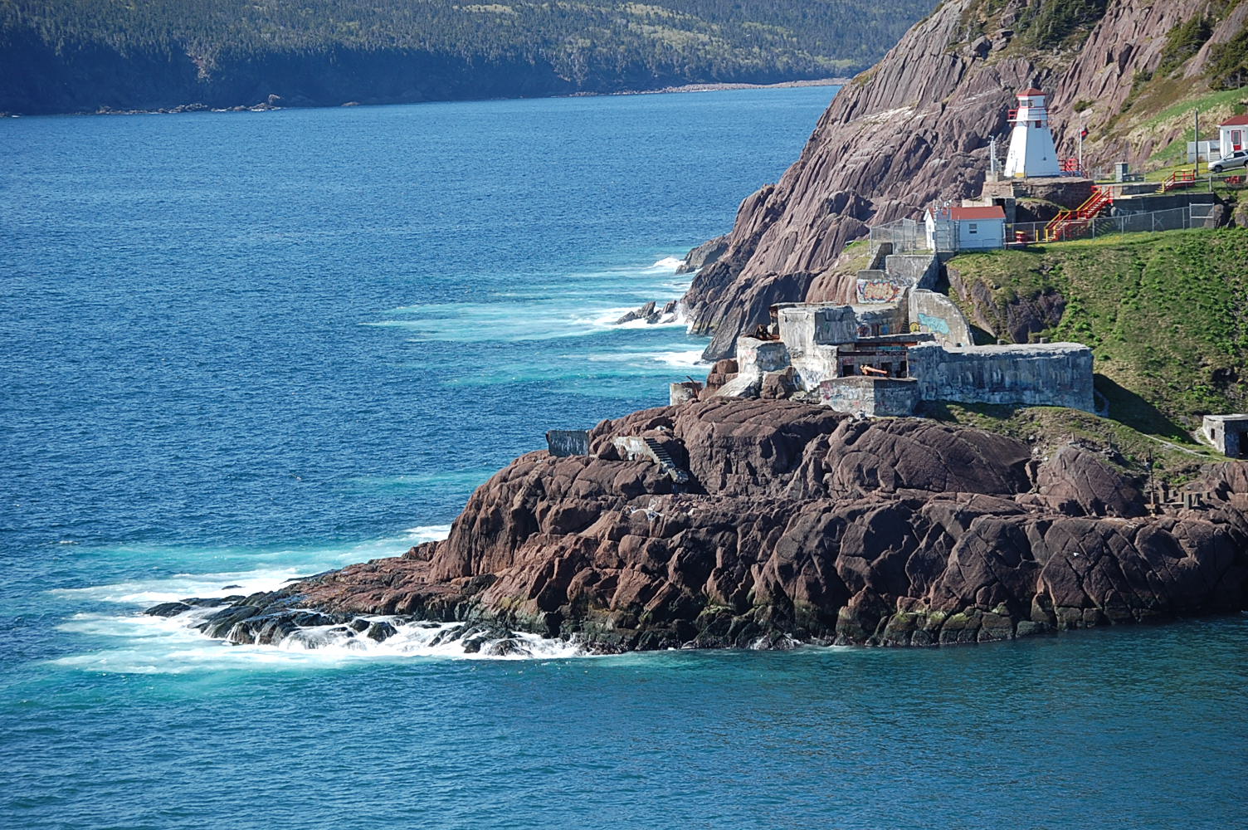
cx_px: 624
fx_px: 5455
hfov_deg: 13.1
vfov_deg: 8.7
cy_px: 415
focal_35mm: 158
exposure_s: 1/500
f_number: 6.3
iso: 200
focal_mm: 105
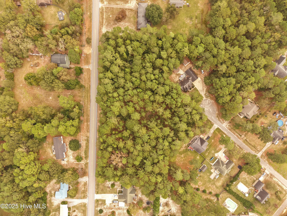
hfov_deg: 71.6
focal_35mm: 24
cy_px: 108
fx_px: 199
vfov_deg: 56.8
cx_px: 144
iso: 100
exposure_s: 1/400
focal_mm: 8.67
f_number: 1.8
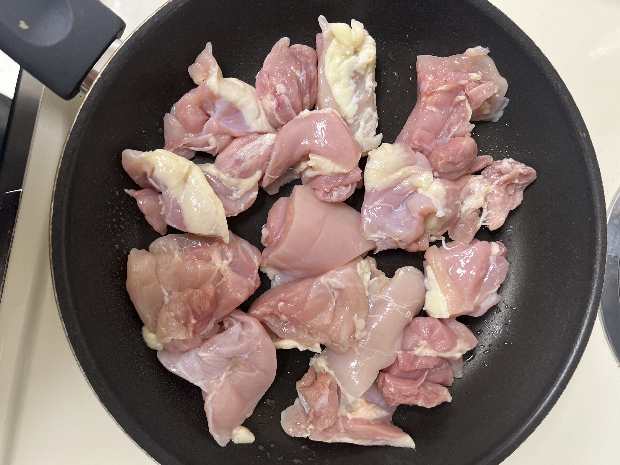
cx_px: 310
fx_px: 466
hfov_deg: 67.3
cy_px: 232
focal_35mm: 26
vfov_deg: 53.1
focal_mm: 5.1
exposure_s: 1/60
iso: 160
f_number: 1.6
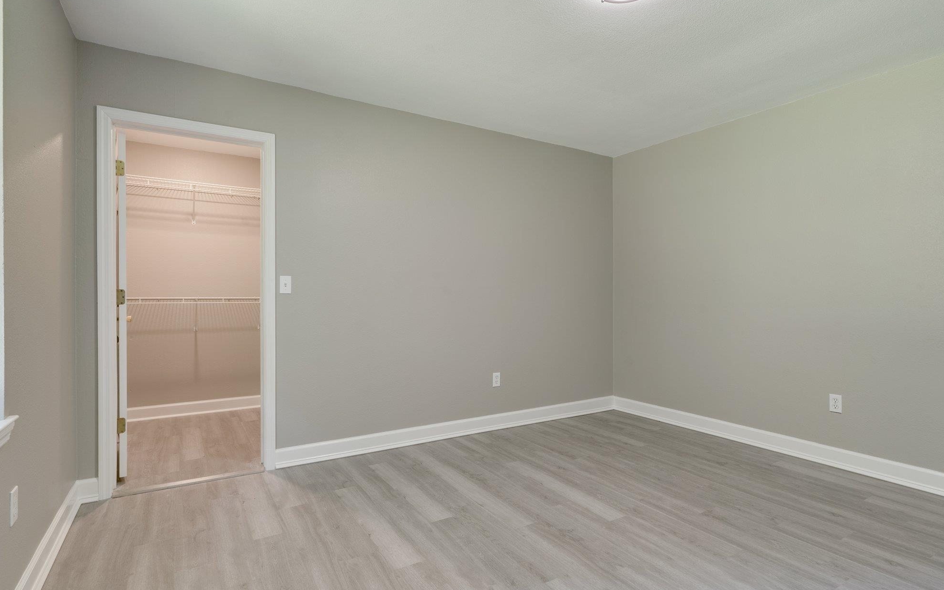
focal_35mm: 18
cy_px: 305
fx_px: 463
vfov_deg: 65.0
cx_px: 474
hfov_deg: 91.1
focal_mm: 17
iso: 100
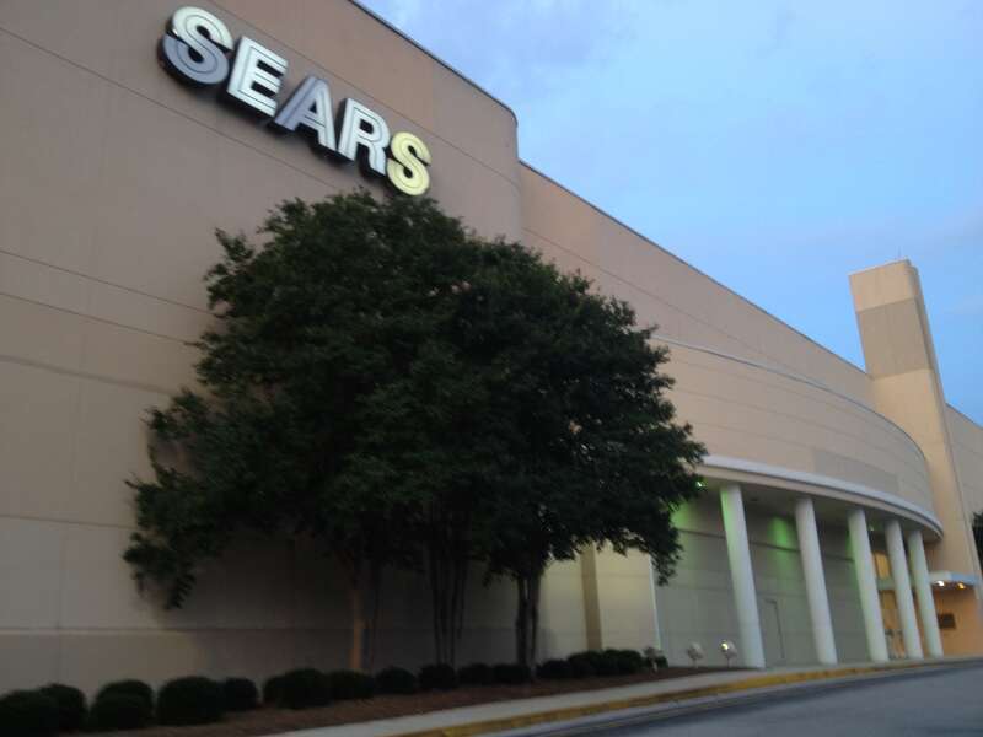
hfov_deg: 52.6
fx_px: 994
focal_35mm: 35
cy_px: 368
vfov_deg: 40.7
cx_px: 492
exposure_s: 1/20
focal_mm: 4.28
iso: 64
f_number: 2.4
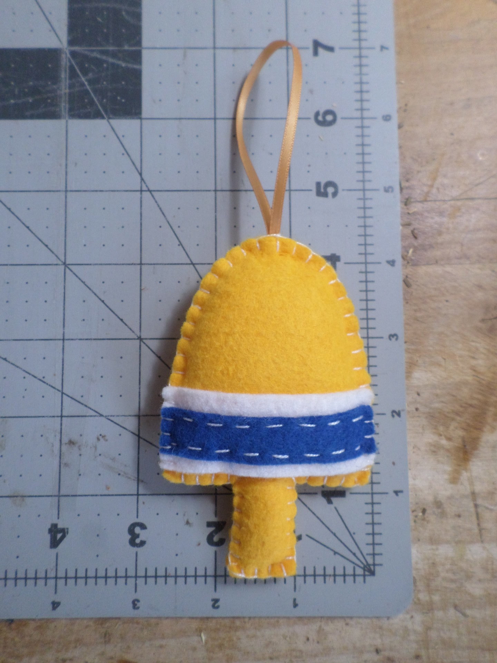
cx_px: 248
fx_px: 479
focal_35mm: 25
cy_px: 332
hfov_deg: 54.9
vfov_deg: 69.4
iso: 160
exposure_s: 1/30
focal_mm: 4.5
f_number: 2.5
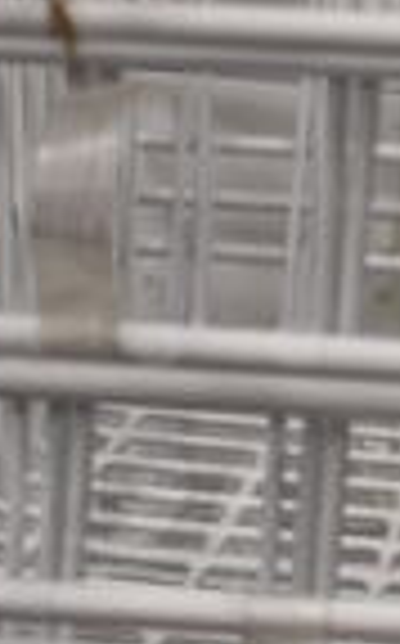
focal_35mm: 176
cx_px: 297
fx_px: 3079
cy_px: 529
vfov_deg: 11.9
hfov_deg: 7.4
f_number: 3.5
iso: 560
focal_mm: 18
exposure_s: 1/250
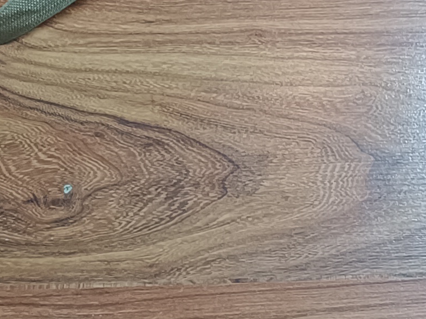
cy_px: -280
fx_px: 1551
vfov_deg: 10.9
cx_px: 904
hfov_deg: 13.1
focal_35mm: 126
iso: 478
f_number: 1.88
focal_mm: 5.59
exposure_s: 1/101
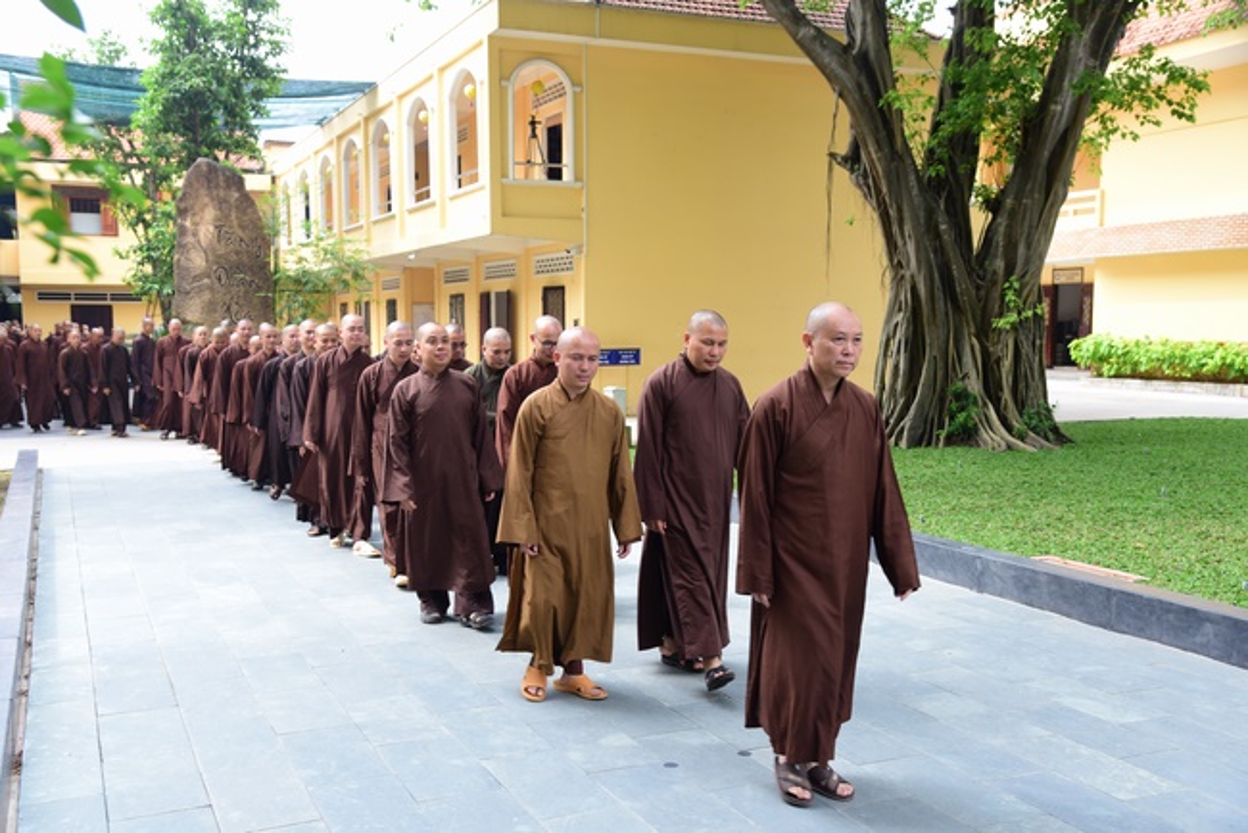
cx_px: 624
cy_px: 416
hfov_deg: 54.4
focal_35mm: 35
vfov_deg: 37.9
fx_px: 1214
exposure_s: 1/160
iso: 200
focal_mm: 35
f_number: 5.6
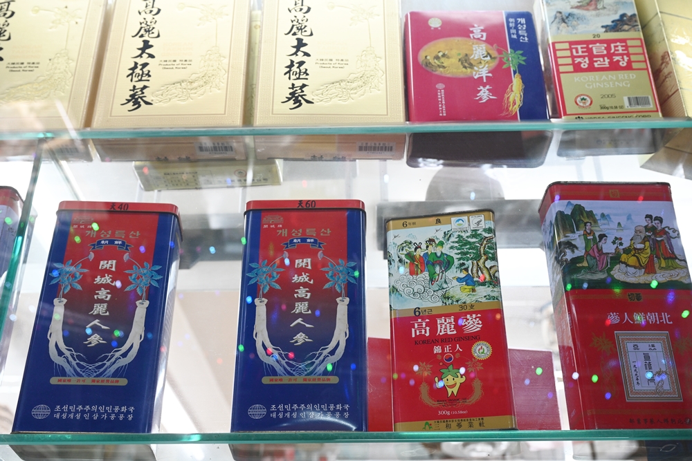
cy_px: 230
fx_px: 827
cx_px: 346
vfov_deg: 31.2
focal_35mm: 43
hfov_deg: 45.4
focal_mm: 43
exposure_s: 1/50
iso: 1250
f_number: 6.3
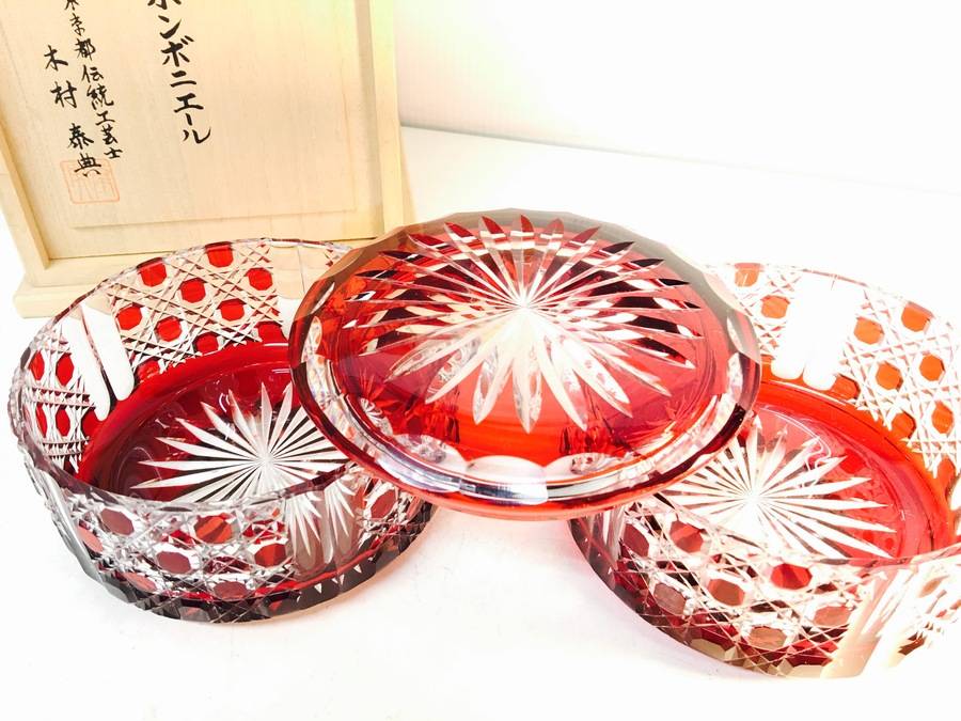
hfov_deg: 61.7
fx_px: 805
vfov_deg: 48.2
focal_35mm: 29
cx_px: 480
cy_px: 360
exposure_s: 1/15
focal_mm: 4.15
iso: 32
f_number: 2.2
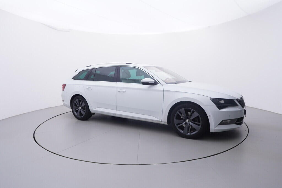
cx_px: 141
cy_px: 94
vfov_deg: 56.2
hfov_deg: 77.3
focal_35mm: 22
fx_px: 176
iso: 200
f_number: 5
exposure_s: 1/80
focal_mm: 15
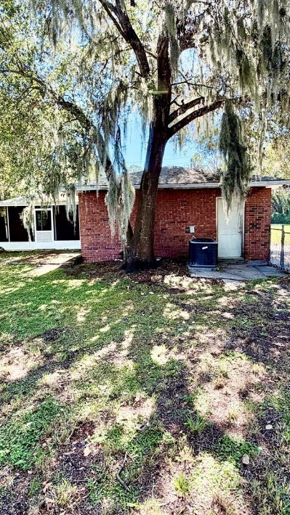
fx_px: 301
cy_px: 244
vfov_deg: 81.1
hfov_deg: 51.4
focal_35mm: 22
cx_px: 142
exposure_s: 1/182
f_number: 2.2
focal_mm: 2.22
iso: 50
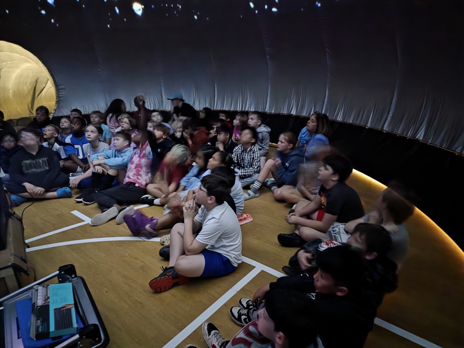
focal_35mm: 23
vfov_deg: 58.9
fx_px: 308
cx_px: 232
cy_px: 174
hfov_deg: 73.9
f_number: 1.7
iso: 3200
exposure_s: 1/2
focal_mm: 6.3
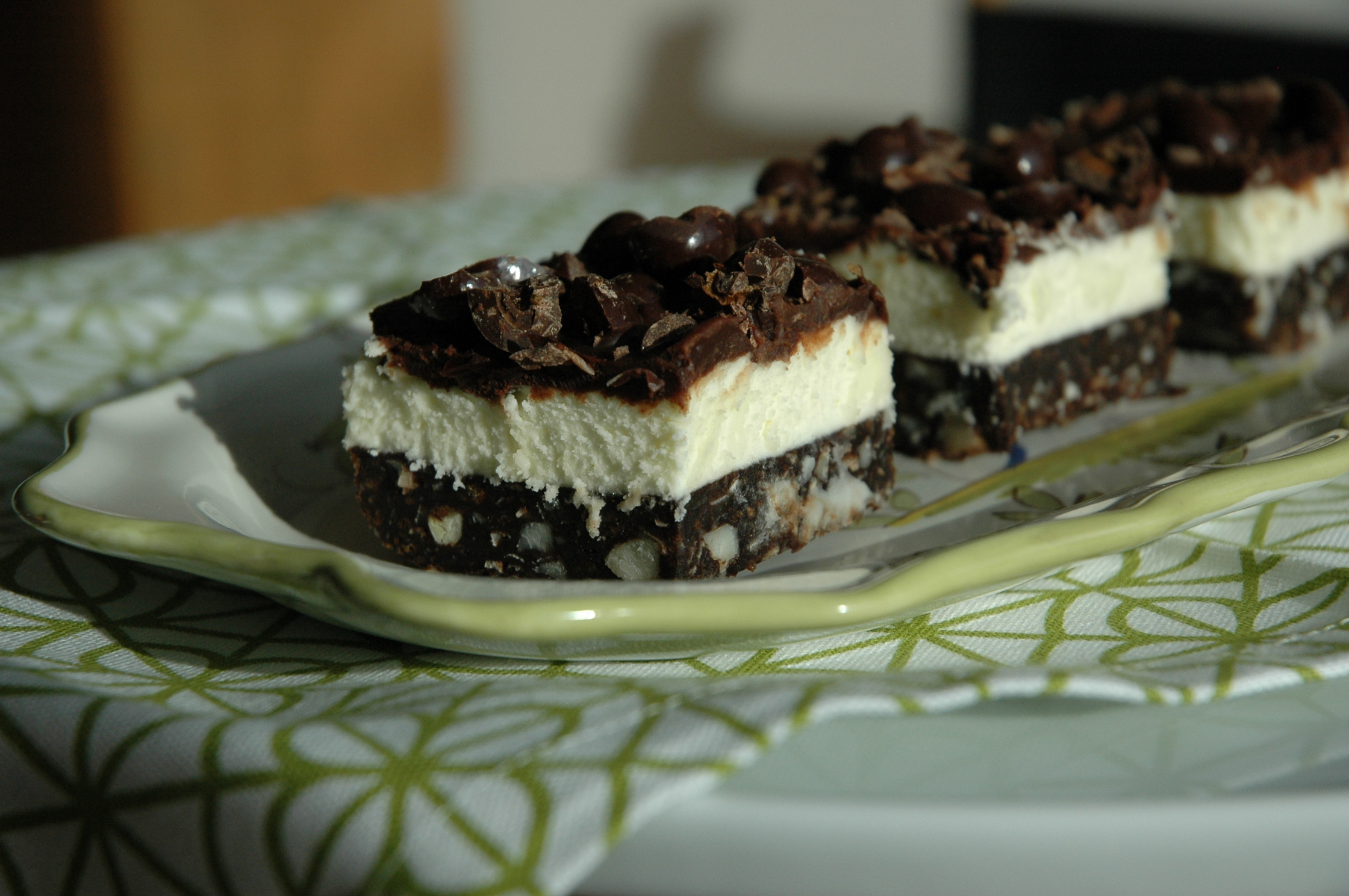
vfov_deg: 13.0
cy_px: 448
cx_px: 674
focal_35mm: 105
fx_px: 3930
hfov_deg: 19.5
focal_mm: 70
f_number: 6.3
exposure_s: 1/2000
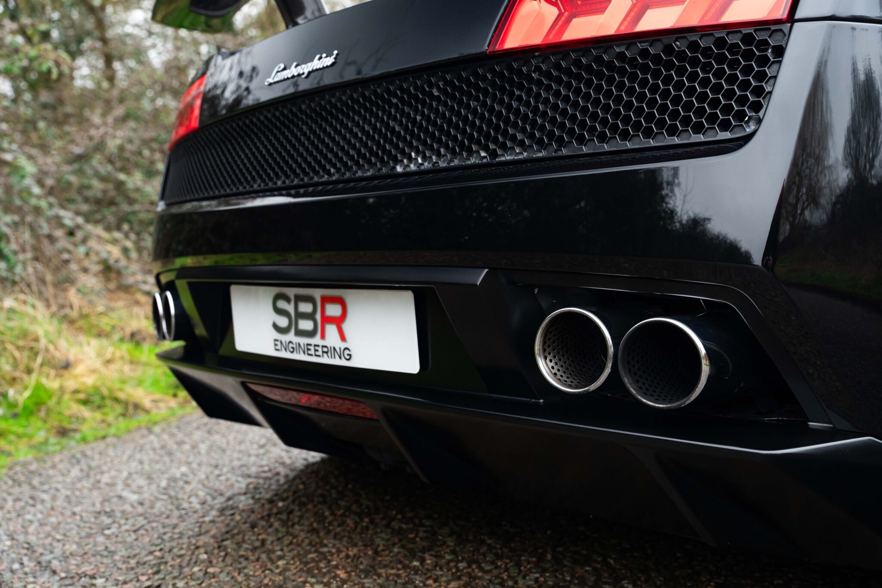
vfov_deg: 31.3
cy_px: 294
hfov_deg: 45.6
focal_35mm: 43
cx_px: 441
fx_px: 1048
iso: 2000
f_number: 5
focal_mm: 42.8
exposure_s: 1/250
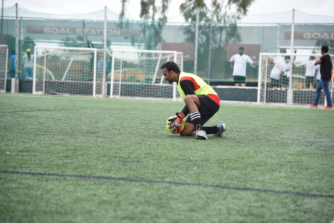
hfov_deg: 17.1
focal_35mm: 120
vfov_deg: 11.4
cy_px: 112
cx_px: 167
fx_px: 1114
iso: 640
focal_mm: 120
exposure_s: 1/2000
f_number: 4
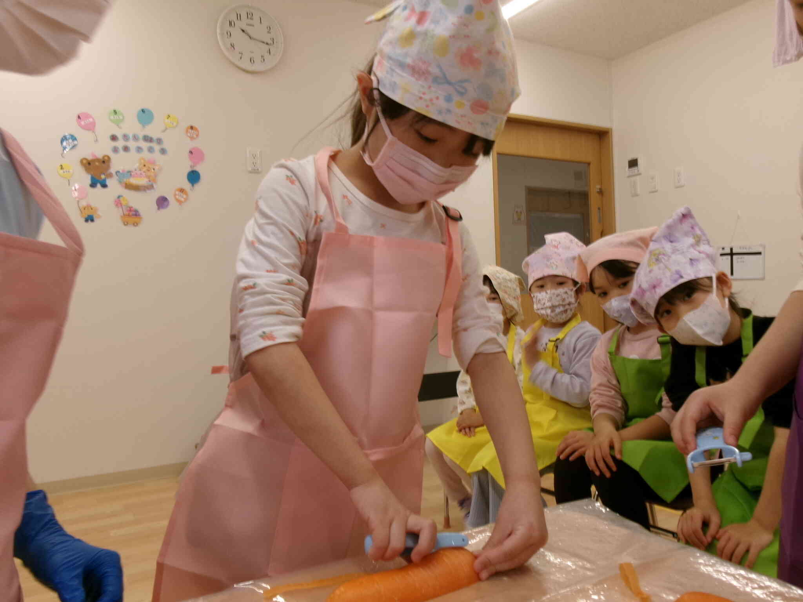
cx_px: 402
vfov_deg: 49.7
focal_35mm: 28
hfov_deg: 63.4
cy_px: 301
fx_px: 650
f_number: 3.9
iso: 100
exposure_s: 1/45
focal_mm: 5.1
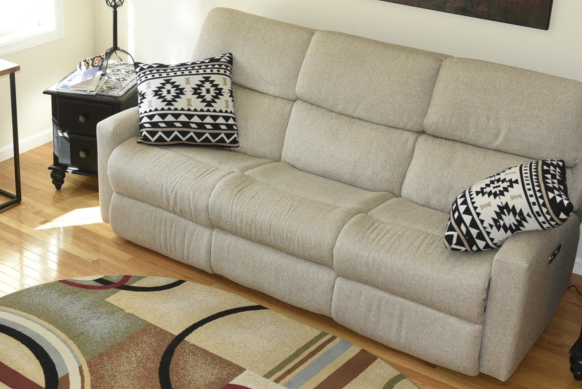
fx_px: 1003
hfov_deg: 31.8
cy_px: 130
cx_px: 152
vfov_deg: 21.8
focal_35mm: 62
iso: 1000
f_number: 5.6
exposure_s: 1/100
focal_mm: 31
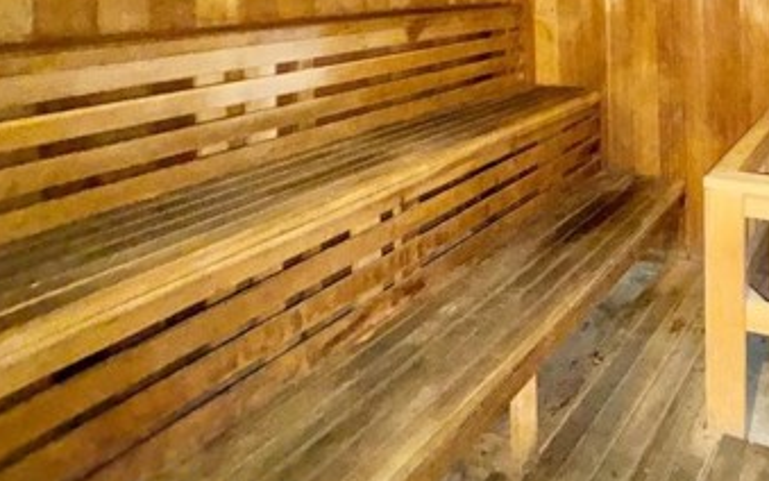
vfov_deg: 39.1
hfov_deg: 57.7
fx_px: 587
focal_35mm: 28
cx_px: 683
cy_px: -7
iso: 500
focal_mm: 2.22
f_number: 2.2
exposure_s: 1/16
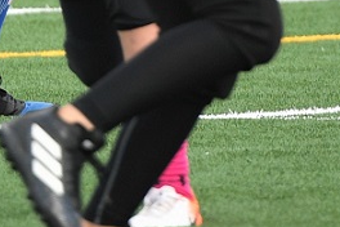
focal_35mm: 1628
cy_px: -244
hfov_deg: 1.3
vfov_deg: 0.8
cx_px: -141
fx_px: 15374
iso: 280
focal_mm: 200
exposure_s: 1/1000
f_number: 3.5
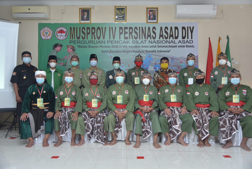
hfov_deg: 58.7
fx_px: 224
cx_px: 126
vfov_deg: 41.2
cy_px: 84
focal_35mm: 32
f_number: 5
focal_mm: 32
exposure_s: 1/200
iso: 500
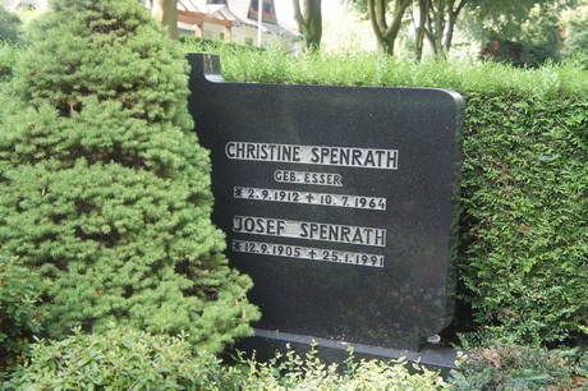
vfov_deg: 25.7
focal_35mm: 52
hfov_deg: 37.9
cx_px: 294
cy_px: 196
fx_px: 857
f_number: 4.5
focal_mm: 35
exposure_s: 1/250
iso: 1000
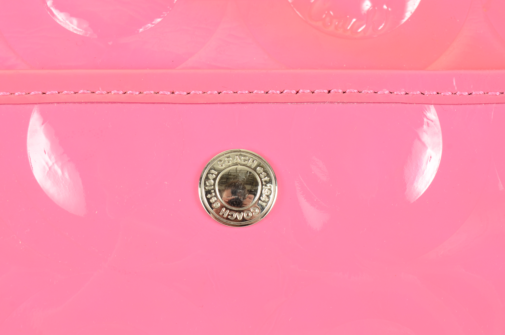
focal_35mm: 82
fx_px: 1155
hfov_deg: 24.7
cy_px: 168
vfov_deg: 16.5
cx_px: 252
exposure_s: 1/60
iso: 320
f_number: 11
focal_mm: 55
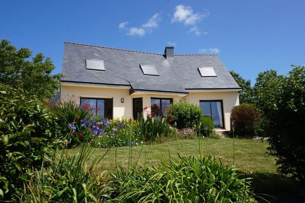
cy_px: 102
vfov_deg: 53.1
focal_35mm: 24
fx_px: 203
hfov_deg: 73.7
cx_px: 152
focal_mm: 16
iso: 100
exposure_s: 1/100
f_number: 14
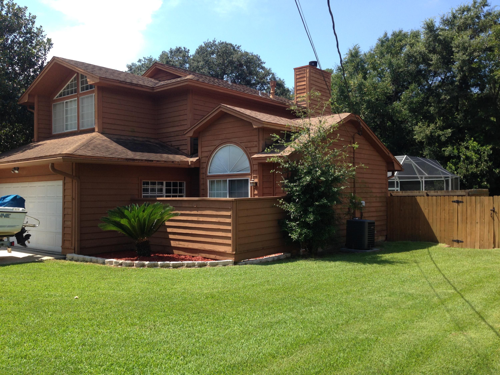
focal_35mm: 33
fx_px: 477
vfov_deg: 42.9
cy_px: 188
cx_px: 250
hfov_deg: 55.4
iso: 50
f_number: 2.4
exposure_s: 1/786
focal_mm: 4.12
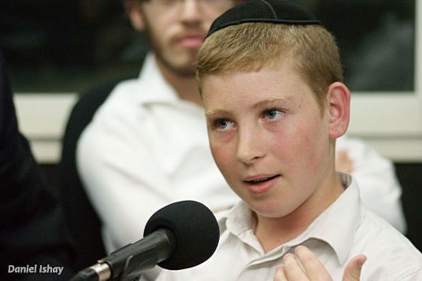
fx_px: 1846
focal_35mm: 158
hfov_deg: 13.0
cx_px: 211
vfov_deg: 8.7
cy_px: 140
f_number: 2.8
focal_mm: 105
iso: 400
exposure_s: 1/125
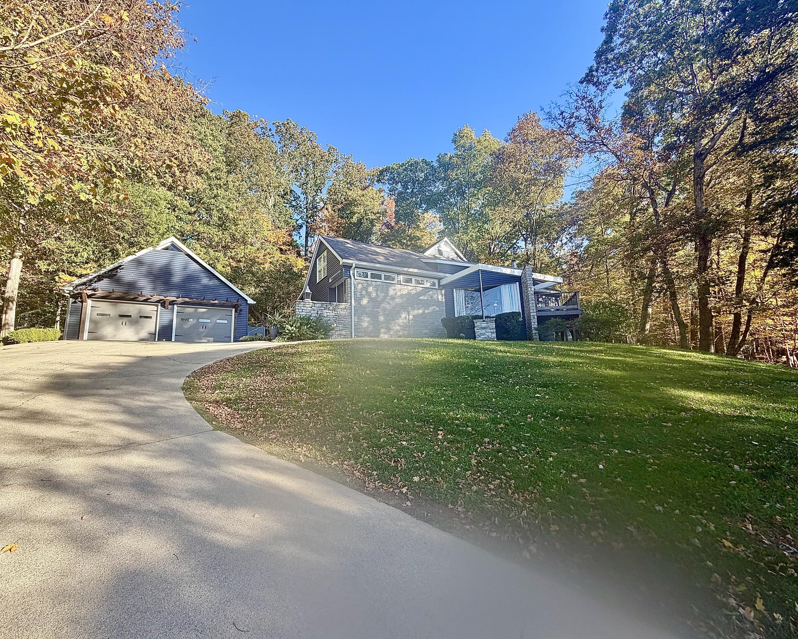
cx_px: 369
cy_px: 321
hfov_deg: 96.6
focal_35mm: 15
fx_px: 354
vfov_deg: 84.0
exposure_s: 1/451
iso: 64
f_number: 2.2
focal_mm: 2.22
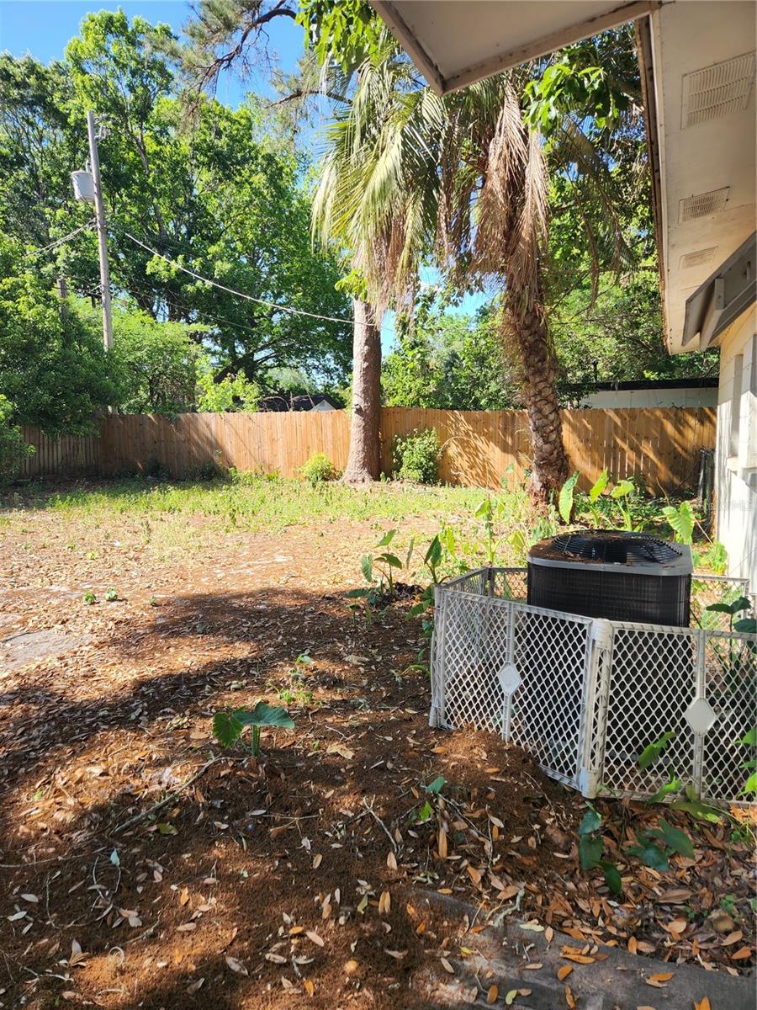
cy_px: 505
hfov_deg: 58.9
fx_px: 671
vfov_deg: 73.9
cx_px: 378
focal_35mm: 23
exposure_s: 1/392
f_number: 1.8
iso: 20
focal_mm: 5.4
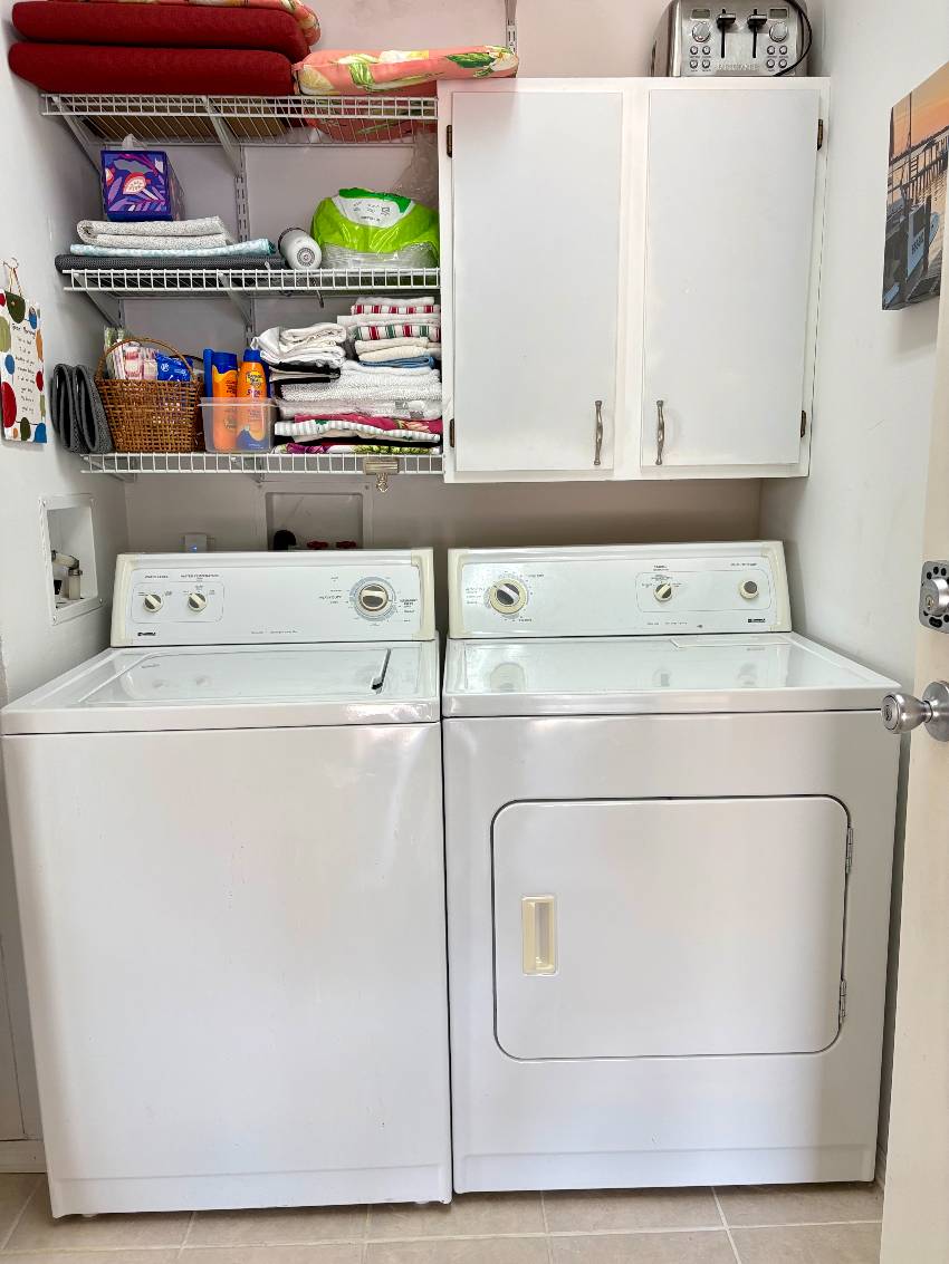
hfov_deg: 53.1
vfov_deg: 67.3
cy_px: 632
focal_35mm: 26
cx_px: 474
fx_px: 950
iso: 100
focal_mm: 5.96
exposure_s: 1/120
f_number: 1.6
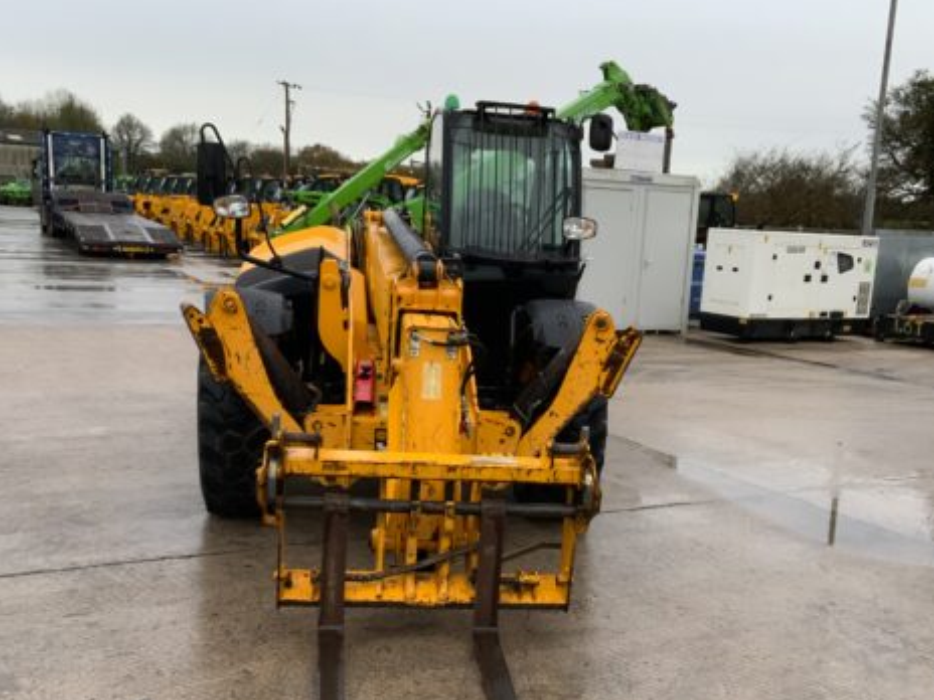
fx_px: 1079
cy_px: 436
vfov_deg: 35.8
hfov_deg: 46.7
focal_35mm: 40
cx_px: 513
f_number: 1.8
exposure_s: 1/122
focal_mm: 3
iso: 50
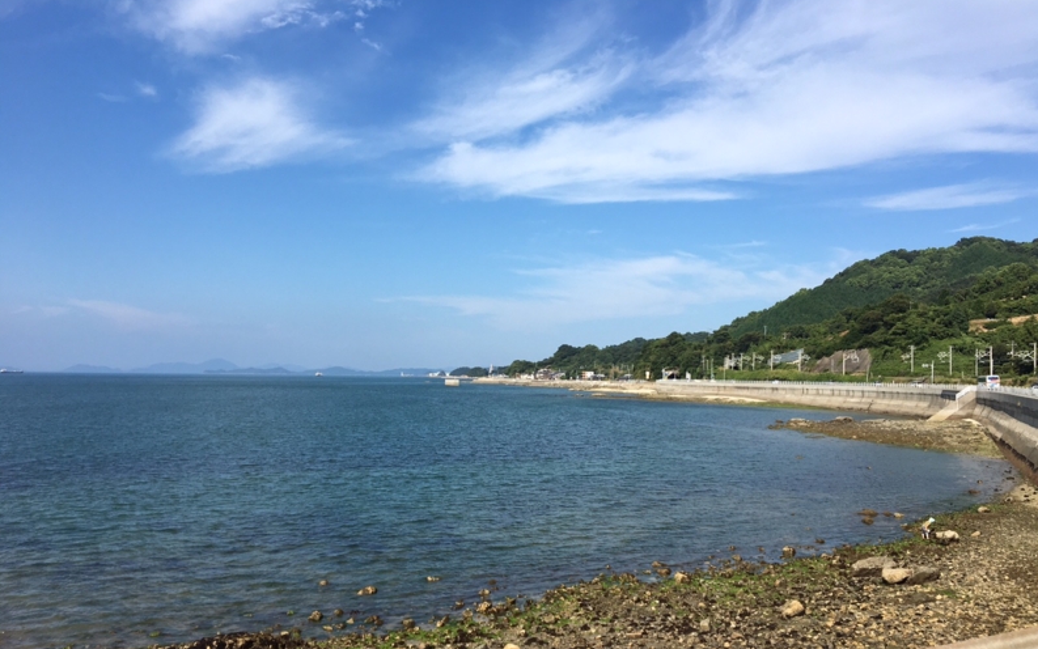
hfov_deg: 61.2
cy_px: 386
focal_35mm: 31
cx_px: 522
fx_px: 877
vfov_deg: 40.5
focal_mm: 4.15
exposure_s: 1/1972
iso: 25
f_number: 2.2
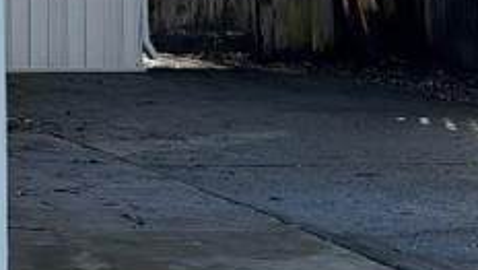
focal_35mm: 144
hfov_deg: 12.2
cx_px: -622
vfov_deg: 8.0
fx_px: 1827
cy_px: -295
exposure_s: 1/3021
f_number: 1.78
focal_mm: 6.76
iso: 100
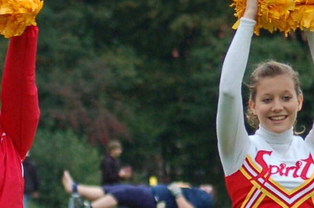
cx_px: -47
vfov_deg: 2.3
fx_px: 5241
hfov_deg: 3.4
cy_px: 253
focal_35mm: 602
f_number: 4.2
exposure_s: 1/500
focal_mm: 120
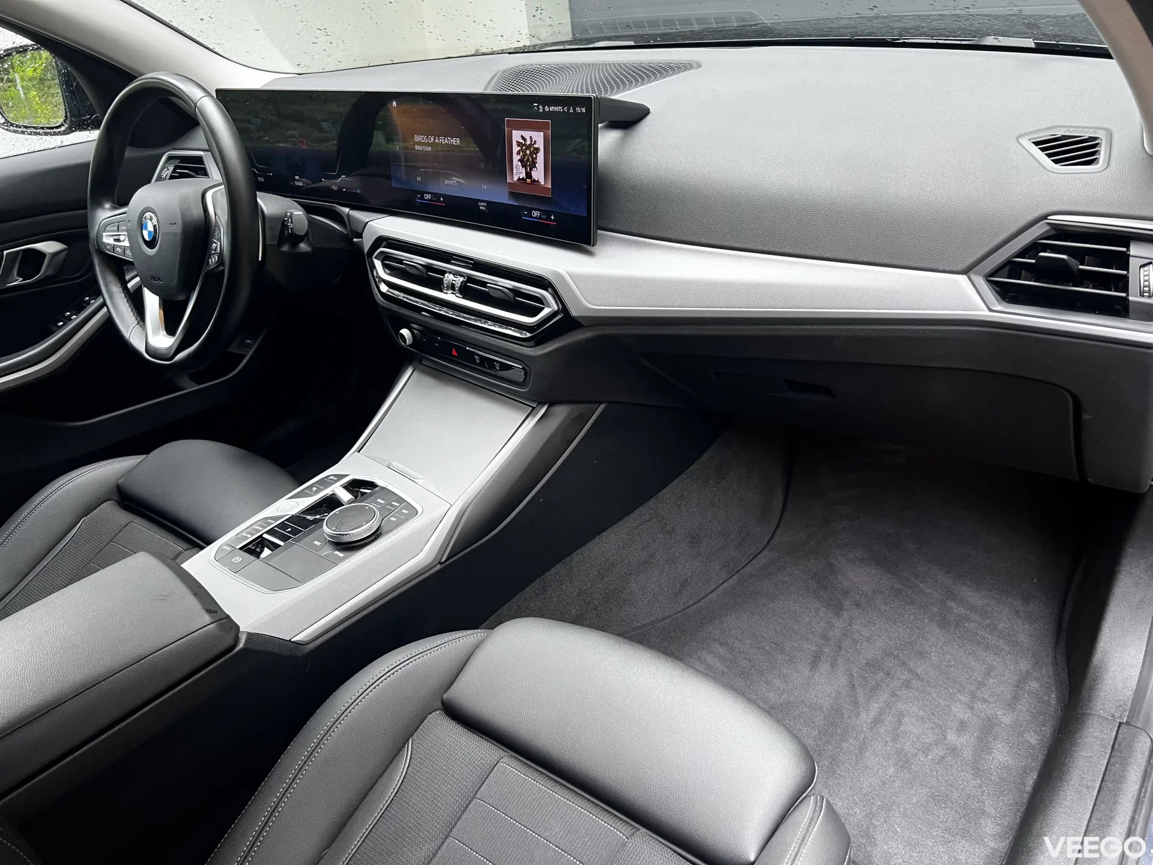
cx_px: 576
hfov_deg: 67.3
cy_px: 432
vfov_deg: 53.1
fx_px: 866
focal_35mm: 26
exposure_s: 1/81
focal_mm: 5.7
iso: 125
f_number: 1.5
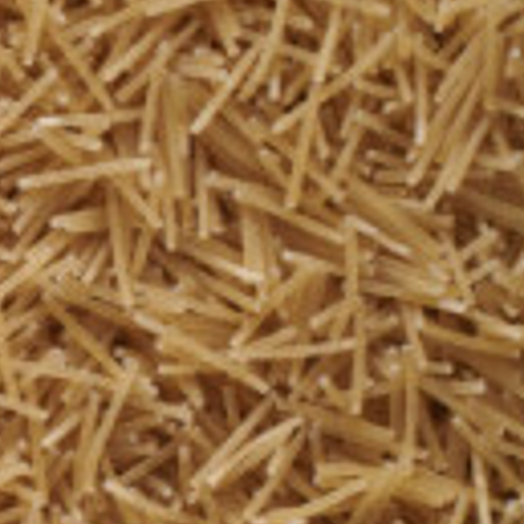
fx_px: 4504
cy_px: 727
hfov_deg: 6.1
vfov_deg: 6.6
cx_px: -1040
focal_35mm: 263
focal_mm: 50
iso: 160
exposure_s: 1/100
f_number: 8
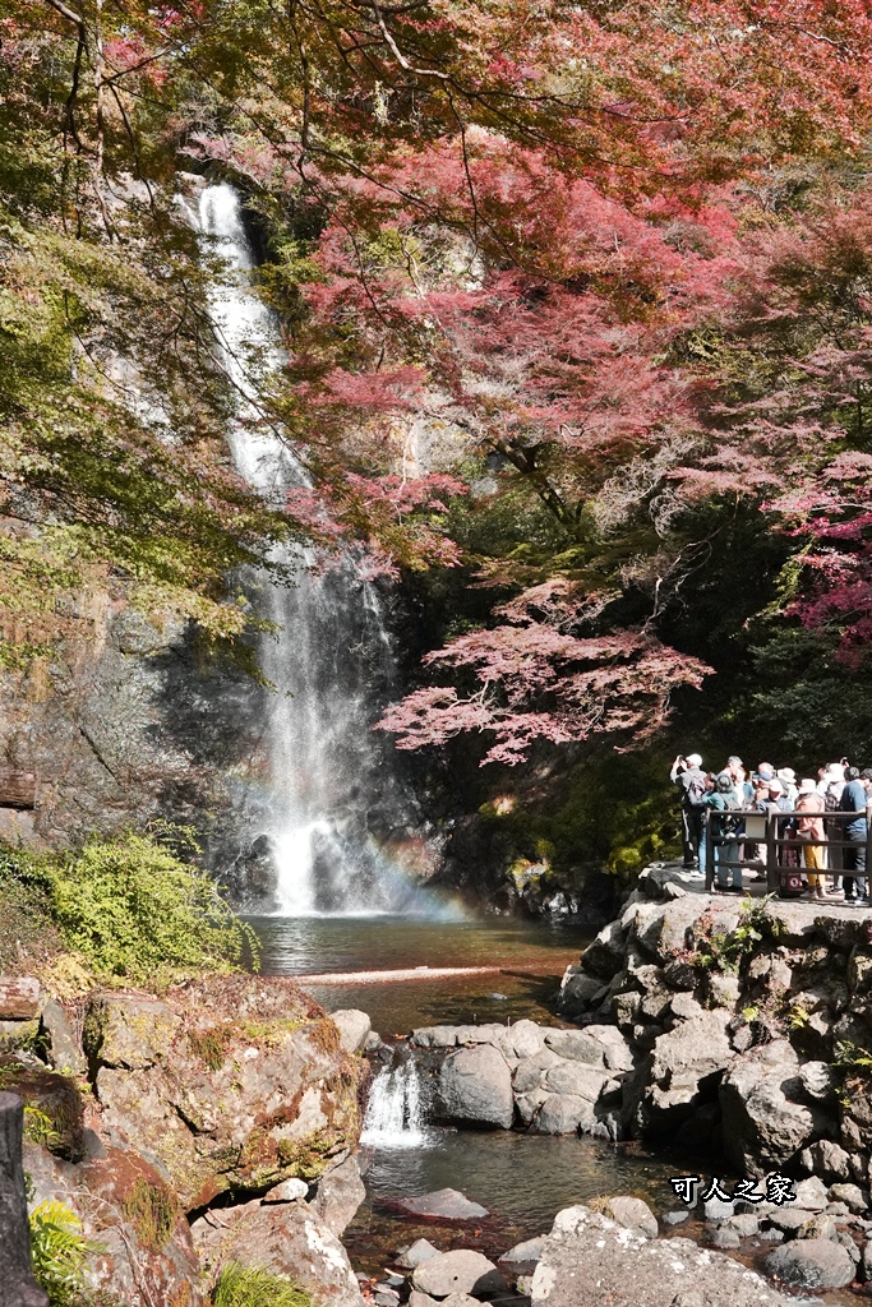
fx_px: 1344
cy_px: 654
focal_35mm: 37
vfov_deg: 51.9
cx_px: 436
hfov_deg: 36.0
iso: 2500
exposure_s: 1/2000
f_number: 8
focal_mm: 25.1
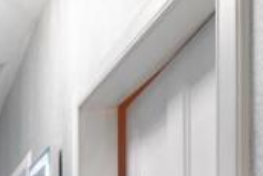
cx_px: -47
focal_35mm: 57
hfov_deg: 30.2
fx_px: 417
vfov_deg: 19.7
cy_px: 284
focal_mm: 10
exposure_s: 1/8
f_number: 6.4
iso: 200
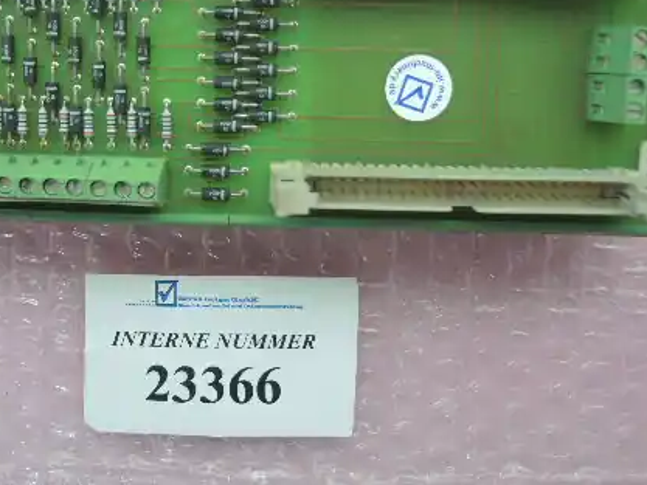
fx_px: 804
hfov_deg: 43.5
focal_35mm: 43
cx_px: 244
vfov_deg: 33.3
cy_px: 163
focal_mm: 6
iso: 200
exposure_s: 1/30
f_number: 2
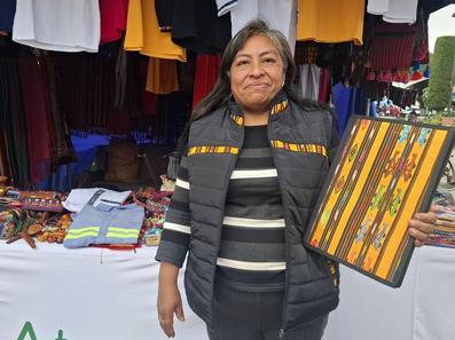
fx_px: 381
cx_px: 204
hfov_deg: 61.6
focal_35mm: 29
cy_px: 170
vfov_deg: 48.2
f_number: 1.8
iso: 50
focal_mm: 5.54
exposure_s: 1/513
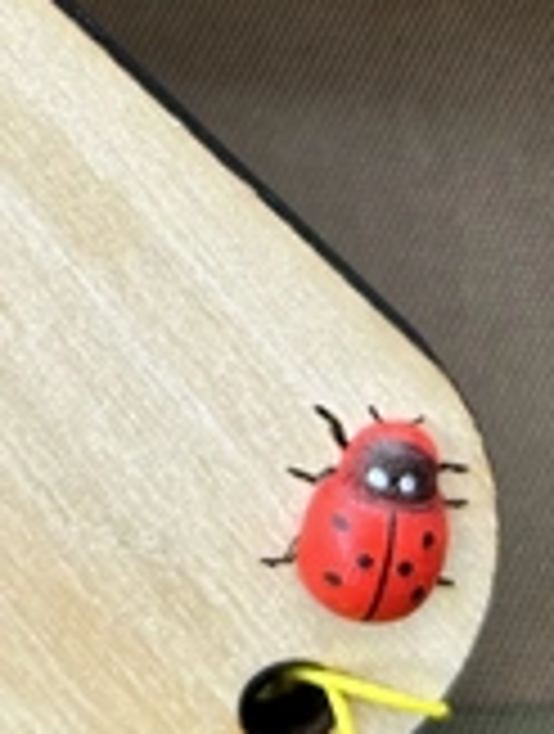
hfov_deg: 10.0
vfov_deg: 13.6
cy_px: -207
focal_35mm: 140
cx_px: -459
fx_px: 2976
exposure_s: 1/121
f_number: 1.5
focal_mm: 5.7
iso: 50
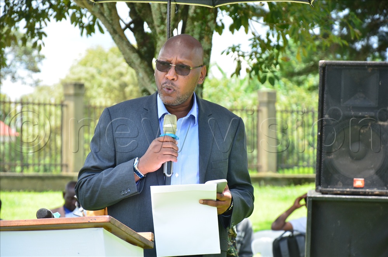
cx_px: 194
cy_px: 128
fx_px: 1694
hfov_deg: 13.1
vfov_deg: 8.7
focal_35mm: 158
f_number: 5.6
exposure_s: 1/250
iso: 400
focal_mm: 105
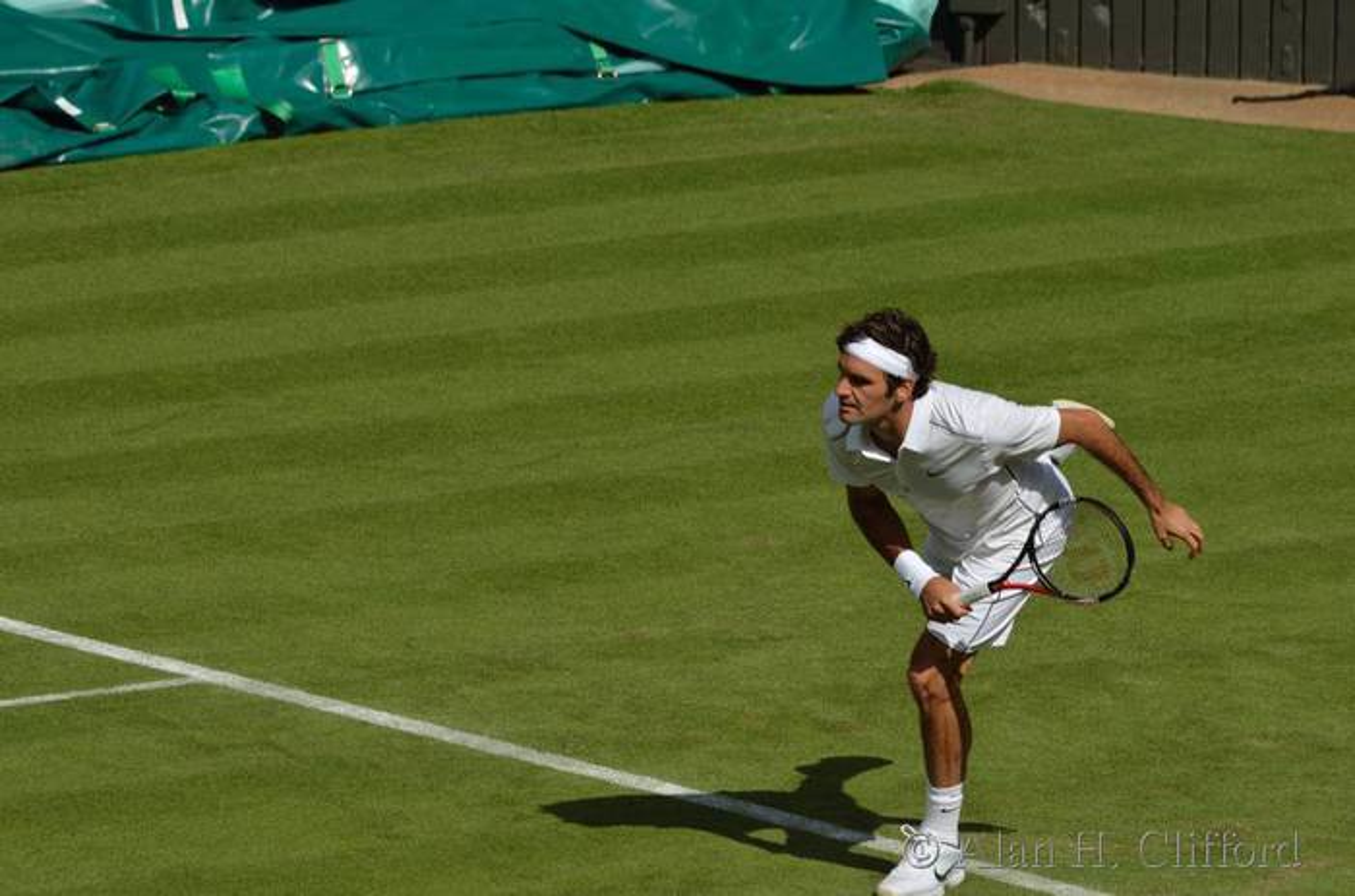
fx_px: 20838
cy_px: 448
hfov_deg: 3.7
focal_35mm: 555
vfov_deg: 2.5
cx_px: 678
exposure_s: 1/640
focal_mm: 370
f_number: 9
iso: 100
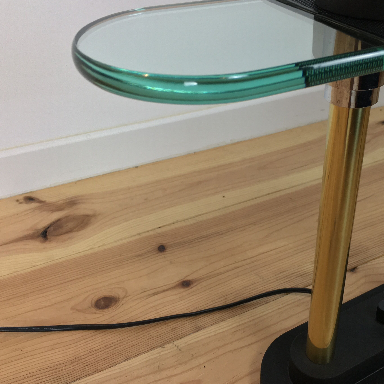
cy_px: 180
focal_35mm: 38
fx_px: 477
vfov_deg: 43.8
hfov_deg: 43.1
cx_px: 261
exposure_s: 1/33
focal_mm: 4.15
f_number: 2.2
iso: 40
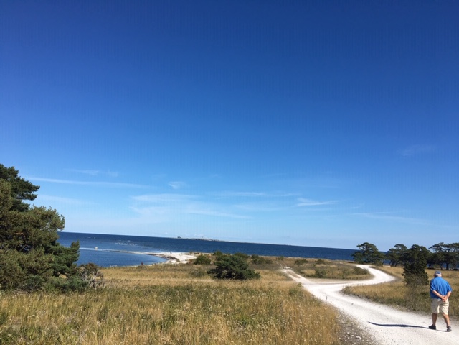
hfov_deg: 61.7
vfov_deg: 48.2
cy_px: 172
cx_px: 230
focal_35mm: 29
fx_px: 385
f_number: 2.2
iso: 25
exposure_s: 1/2331
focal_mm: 4.15
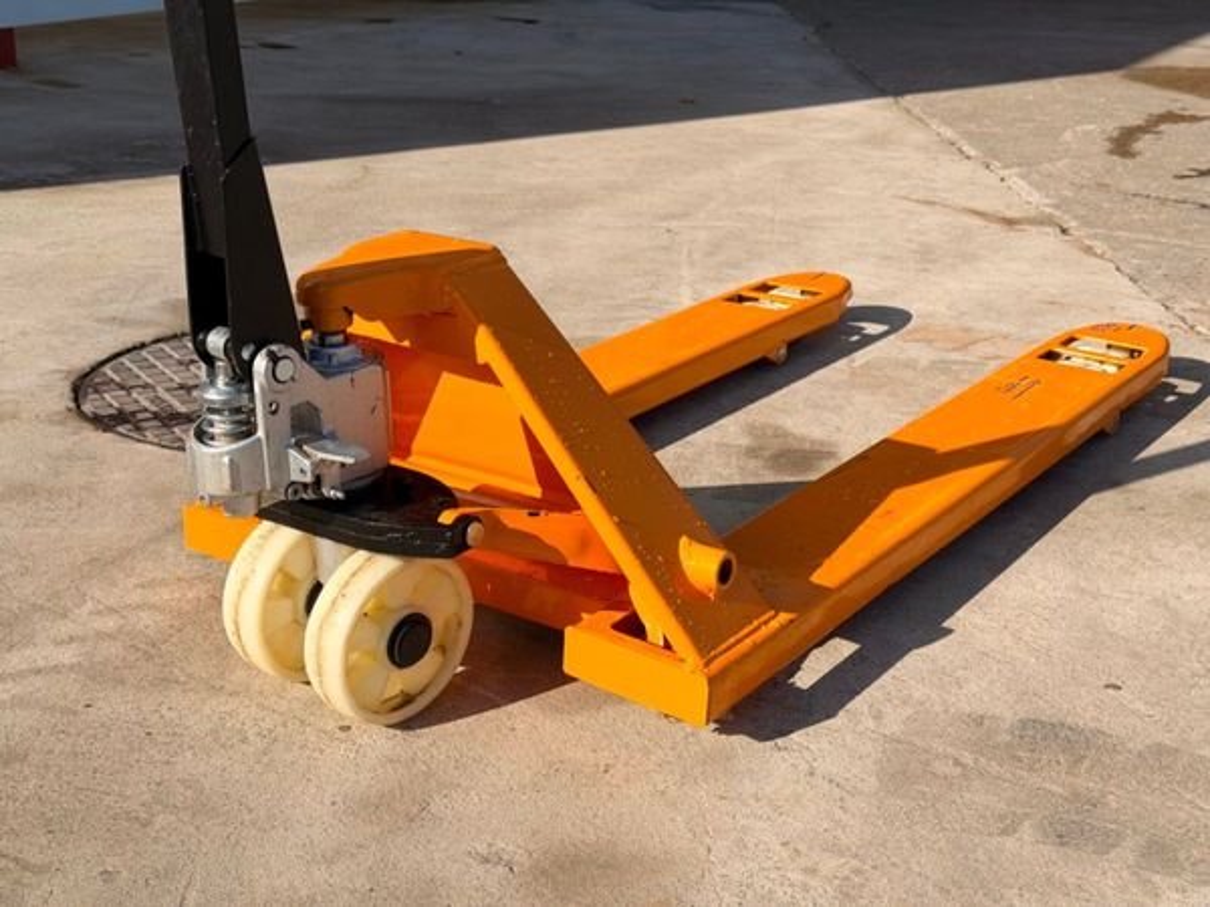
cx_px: 605
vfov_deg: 30.3
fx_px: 1678
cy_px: 454
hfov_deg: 39.7
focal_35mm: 48
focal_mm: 6.76
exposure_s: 1/5587
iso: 64
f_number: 1.78
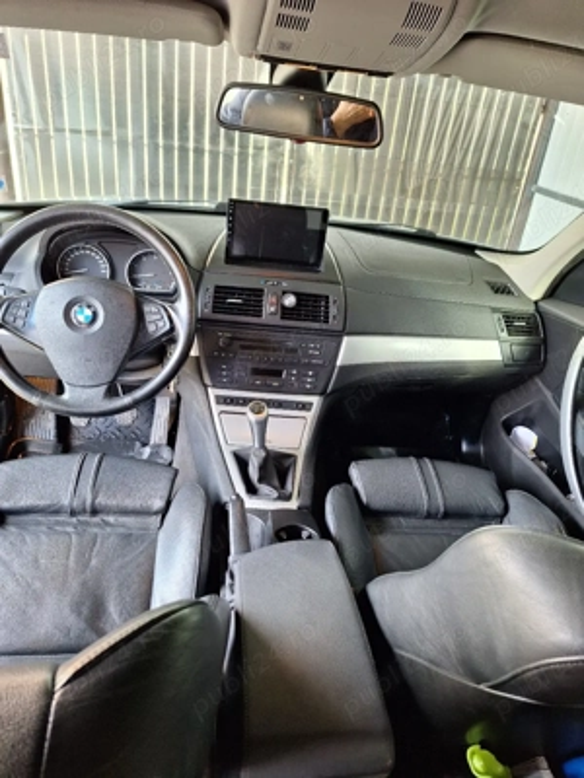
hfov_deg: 58.9
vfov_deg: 73.9
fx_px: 517
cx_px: 292
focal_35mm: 23
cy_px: 389
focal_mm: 5.54
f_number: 1.8
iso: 125
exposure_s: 1/50
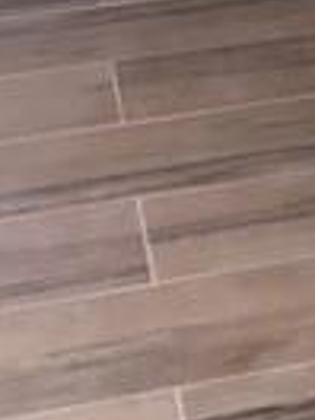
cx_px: 452
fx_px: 1711
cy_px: -589
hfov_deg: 10.2
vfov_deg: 11.5
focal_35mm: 141
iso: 32
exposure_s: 1/30
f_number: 2.2
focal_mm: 4.15
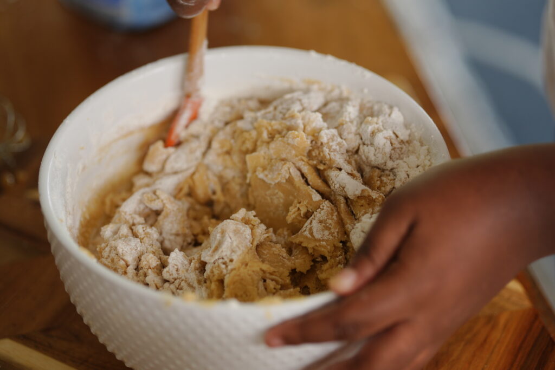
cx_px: 278
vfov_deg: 16.3
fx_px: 1295
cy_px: 185
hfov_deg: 24.2
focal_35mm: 84
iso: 100
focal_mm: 56
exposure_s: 1/50
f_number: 1.6
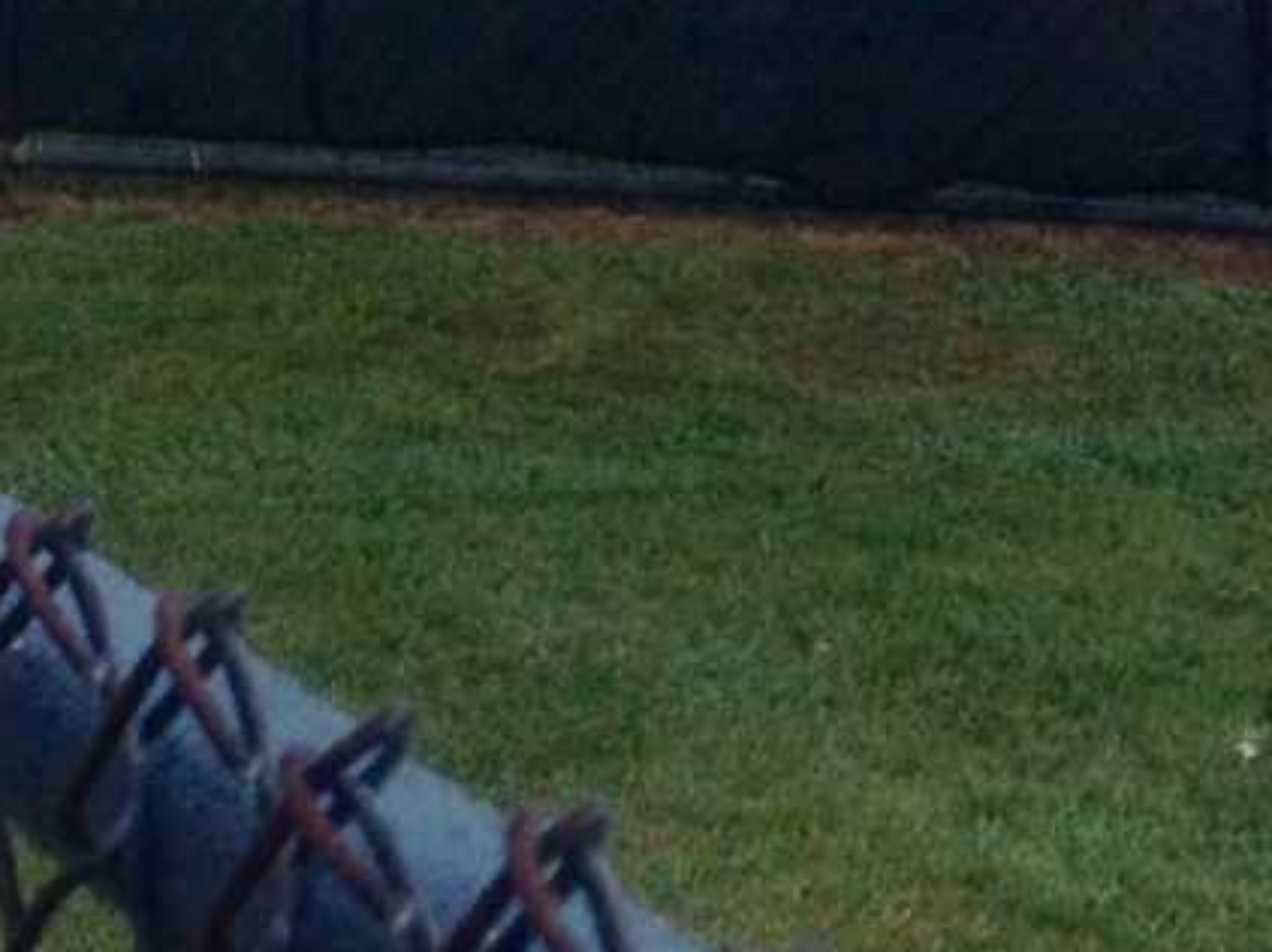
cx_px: 1344
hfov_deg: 11.5
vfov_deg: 8.5
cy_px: -518
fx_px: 6243
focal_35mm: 170
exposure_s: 1/415
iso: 50
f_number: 2.4
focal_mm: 4.28
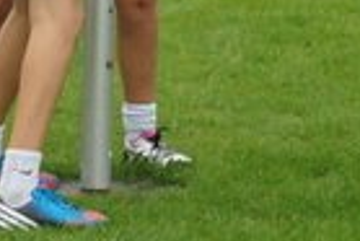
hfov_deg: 6.5
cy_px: -512
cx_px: 717
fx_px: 3093
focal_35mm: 309
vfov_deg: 4.3
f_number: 4
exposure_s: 1/320
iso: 320
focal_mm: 28
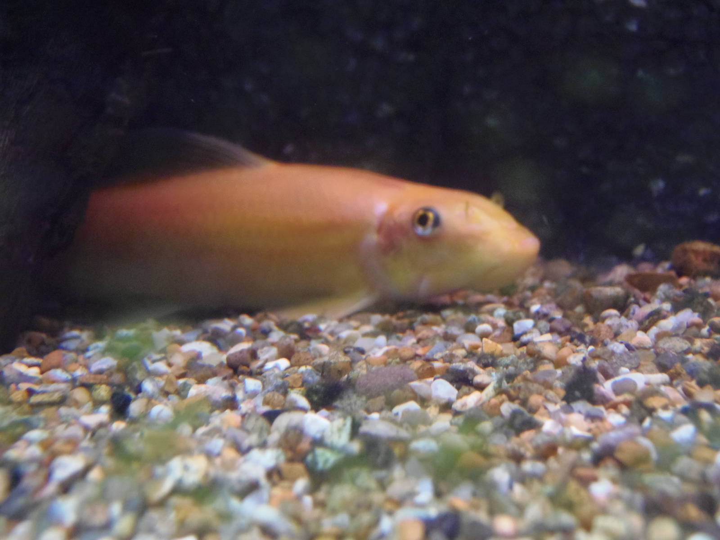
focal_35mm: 63
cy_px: 270
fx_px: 1310
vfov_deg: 23.3
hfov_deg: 30.7
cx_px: 360
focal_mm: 11.7
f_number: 4
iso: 400
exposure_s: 1/13
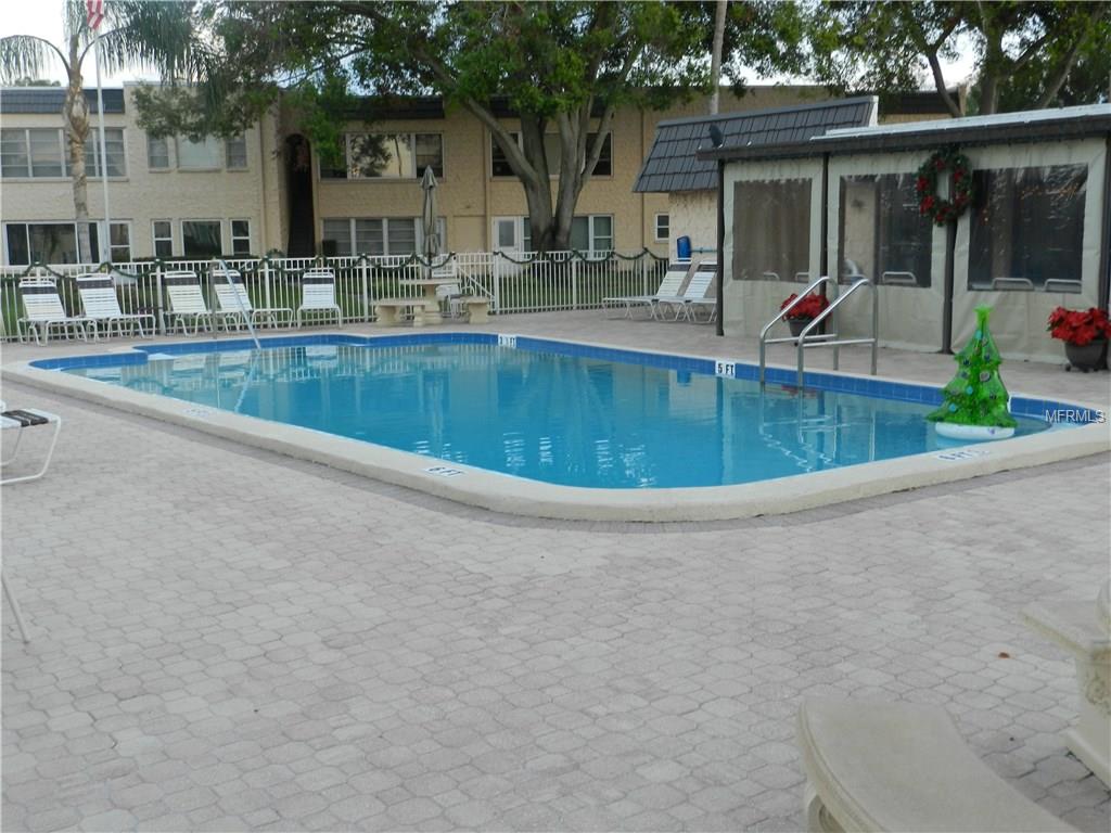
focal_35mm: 38
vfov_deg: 37.7
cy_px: 416
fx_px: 1220
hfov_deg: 49.0
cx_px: 556
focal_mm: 6.7
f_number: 4
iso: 160
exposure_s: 1/40
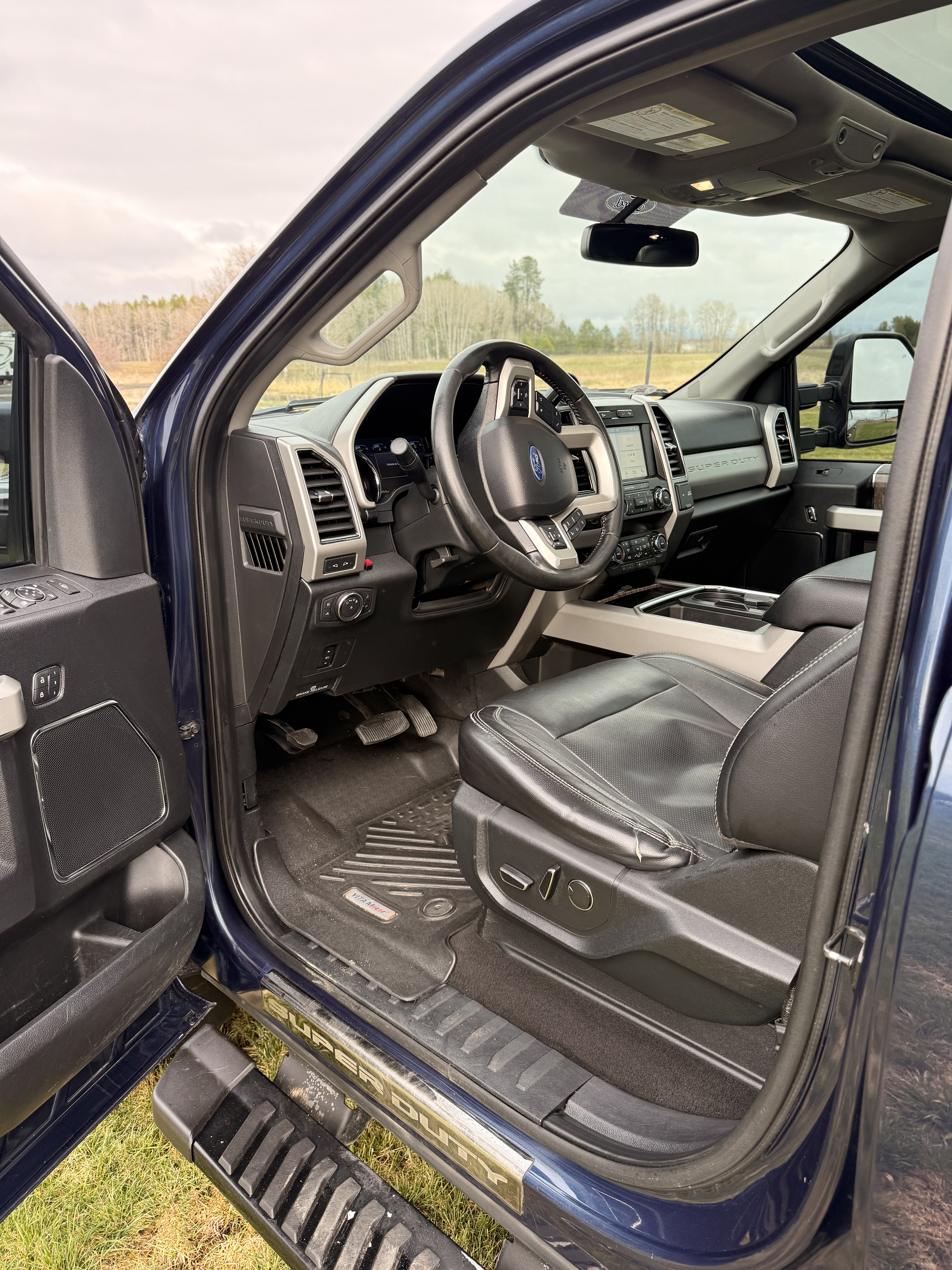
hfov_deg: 56.8
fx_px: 880
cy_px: 635
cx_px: 476
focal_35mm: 24
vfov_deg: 71.6
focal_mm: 6.76
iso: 100
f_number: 1.78
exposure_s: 1/235
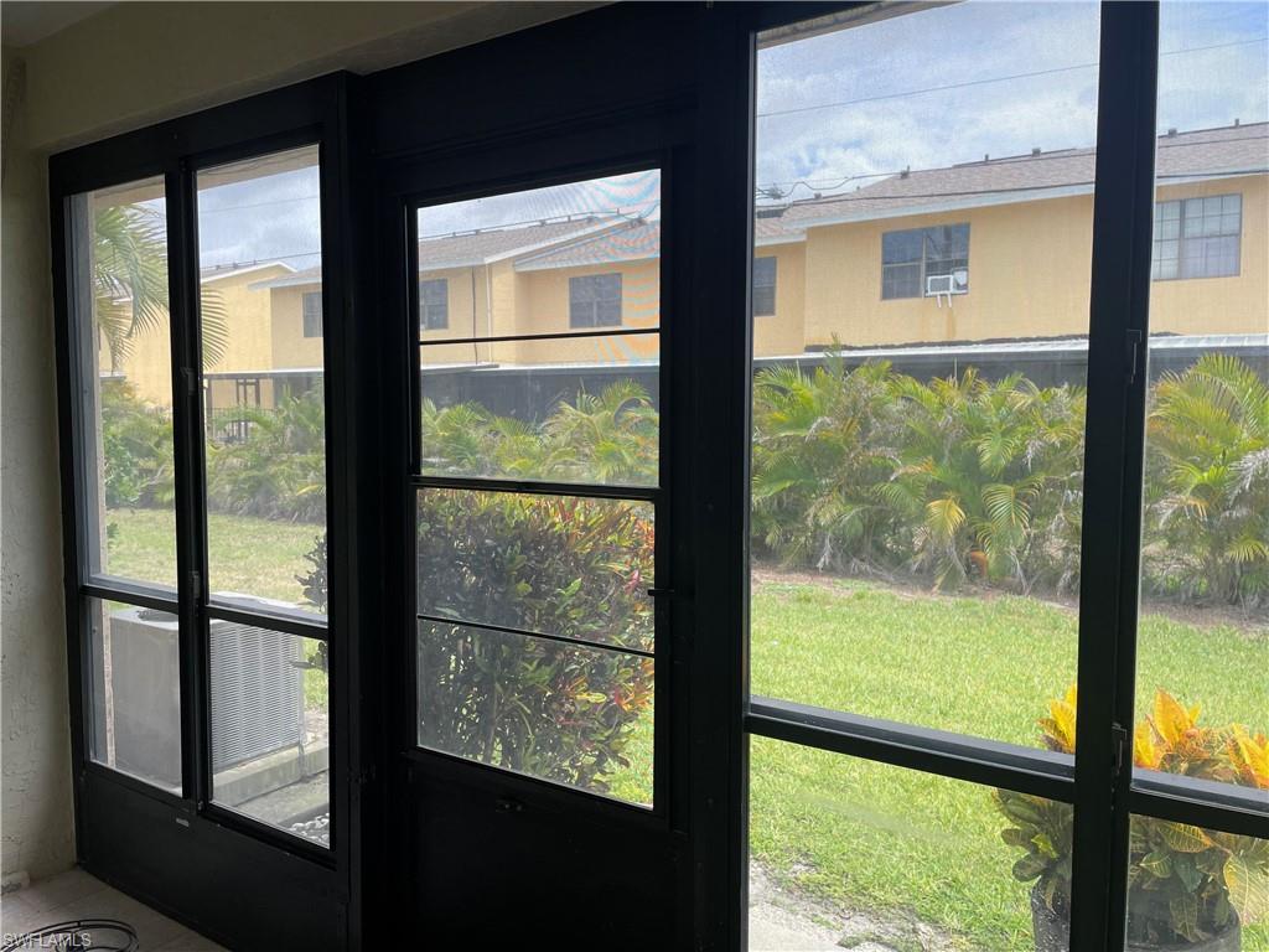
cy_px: 476
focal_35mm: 26
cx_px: 634
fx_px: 953
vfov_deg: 53.1
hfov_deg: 67.3
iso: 32
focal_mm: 4.2
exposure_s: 1/690
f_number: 1.6
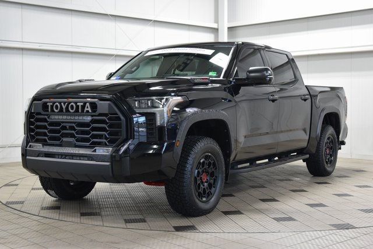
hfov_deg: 36.9
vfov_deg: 25.1
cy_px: 124
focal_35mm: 54
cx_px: 186
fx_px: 560
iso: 1600
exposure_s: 1/60
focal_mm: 36
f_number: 5
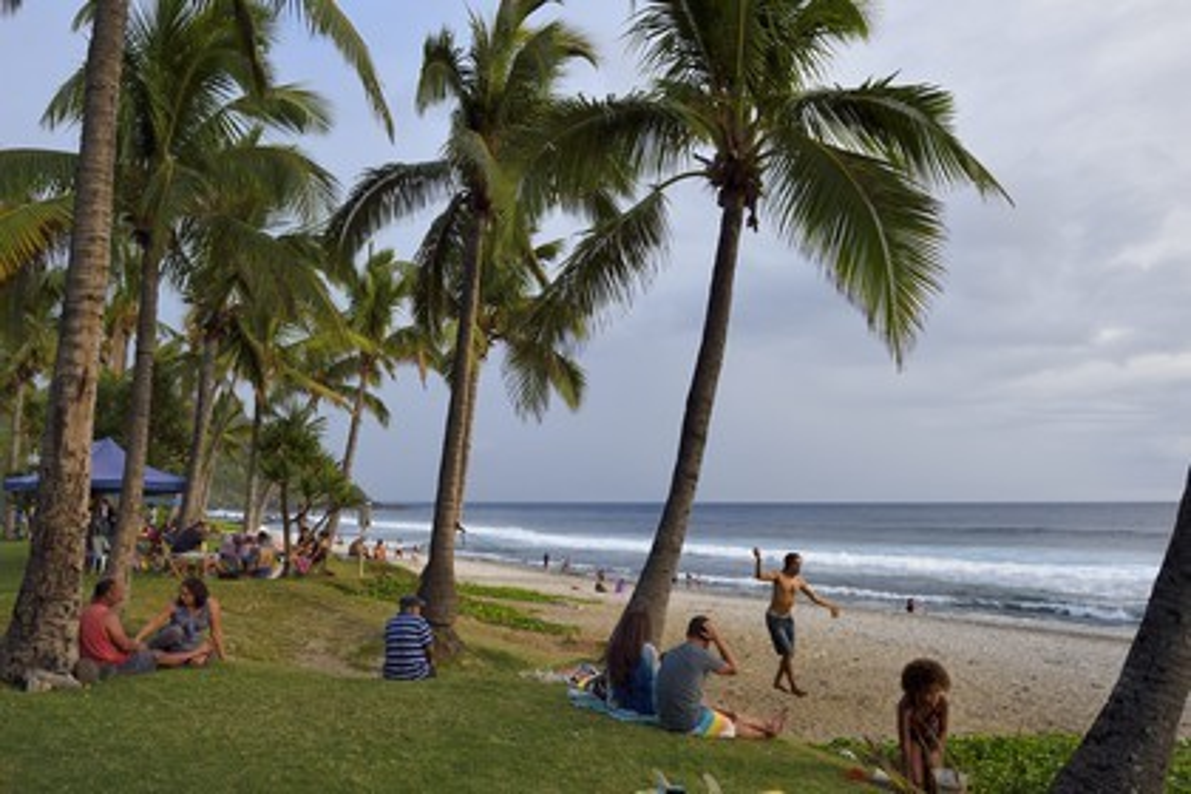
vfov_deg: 53.1
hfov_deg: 73.7
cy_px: 397
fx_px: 794
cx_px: 596
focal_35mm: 24
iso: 800
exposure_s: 1/250
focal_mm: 24
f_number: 11
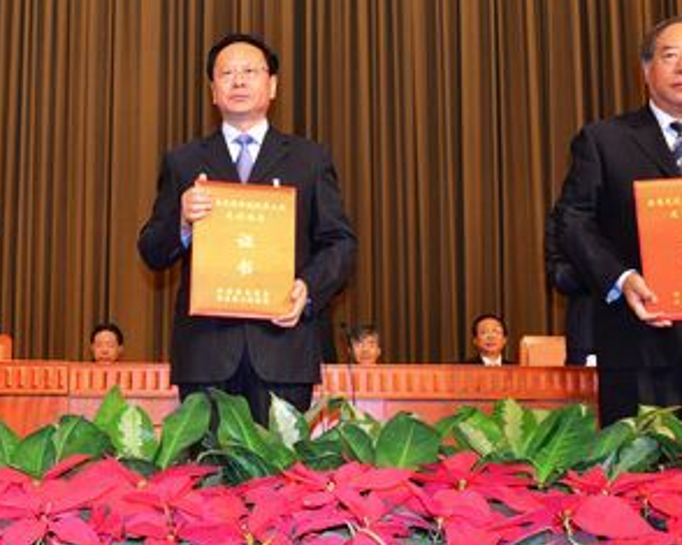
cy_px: 216
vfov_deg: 26.2
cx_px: 218
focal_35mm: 58
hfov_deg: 32.2
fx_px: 1170
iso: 560
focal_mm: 22
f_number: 3.8
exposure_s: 1/60
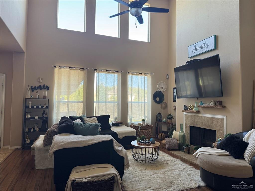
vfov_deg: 56.8
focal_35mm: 24
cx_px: 128
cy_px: 96
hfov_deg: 71.6
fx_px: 177
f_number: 1.78
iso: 160
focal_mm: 6.76
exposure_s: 1/121
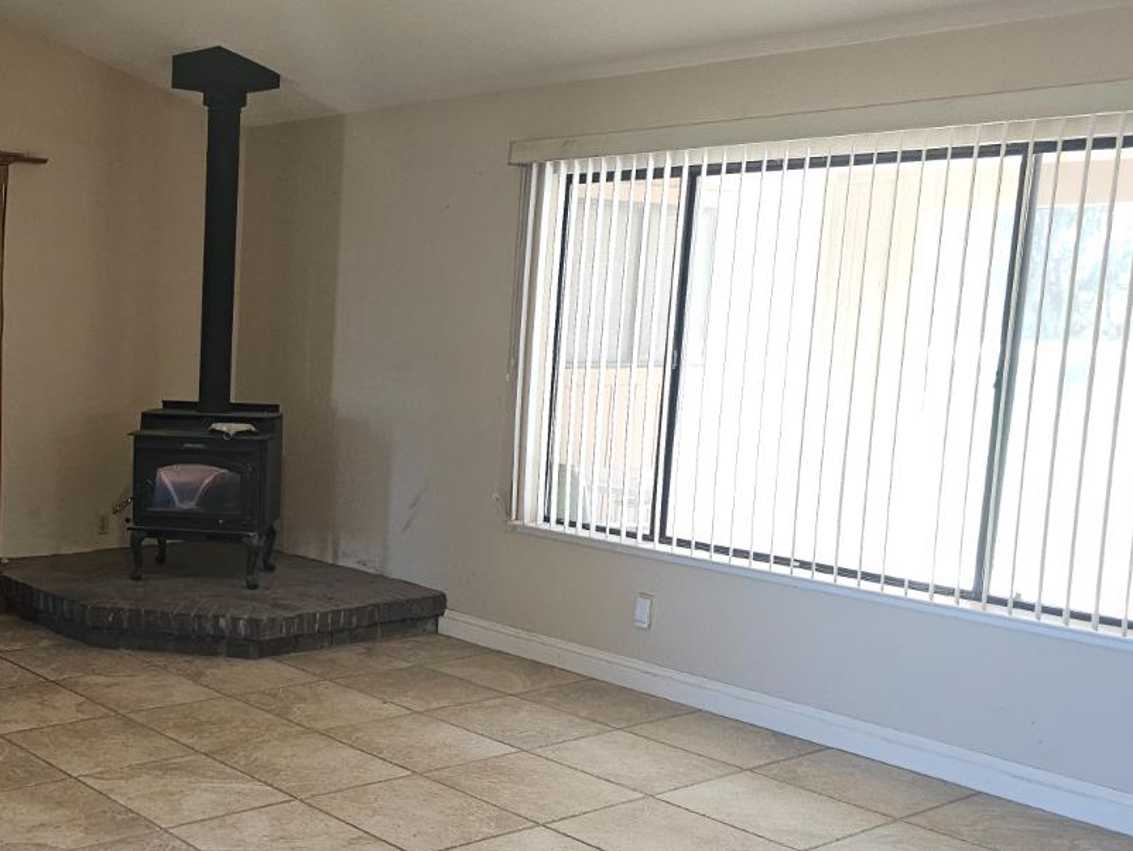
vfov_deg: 33.6
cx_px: 153
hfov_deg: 41.0
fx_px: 1408
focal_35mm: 43
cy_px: 490
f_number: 1.7
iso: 125
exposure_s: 1/60
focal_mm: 6.3
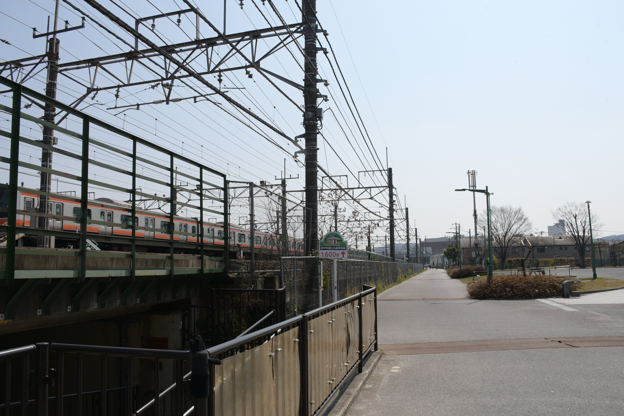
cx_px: 312
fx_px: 468
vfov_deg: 47.9
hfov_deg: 67.4
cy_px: 208
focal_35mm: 27
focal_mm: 18
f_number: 20
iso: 1250
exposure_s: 1/1600
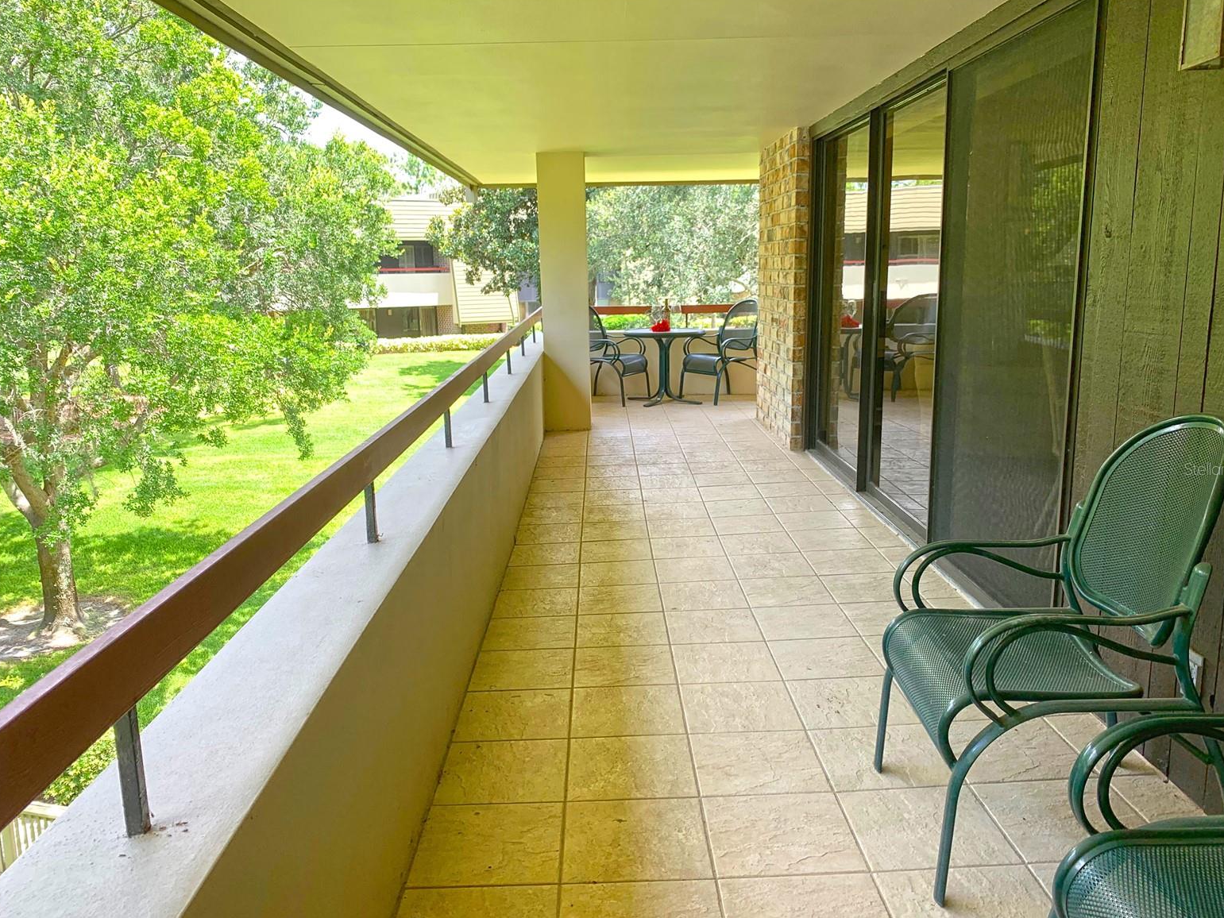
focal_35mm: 27
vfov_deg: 51.4
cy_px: 469
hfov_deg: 65.3
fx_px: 955
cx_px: 624
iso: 25
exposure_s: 1/131
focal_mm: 4.25
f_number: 1.8
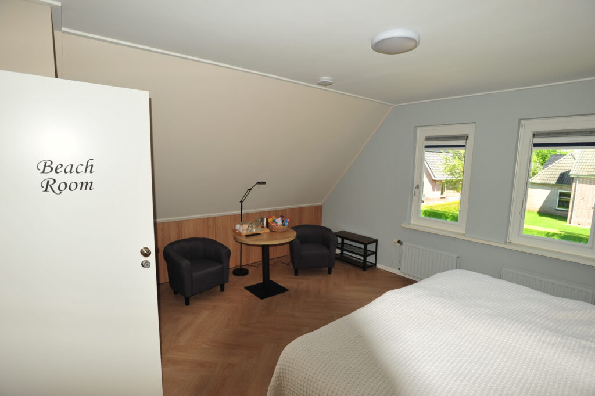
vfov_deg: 70.4
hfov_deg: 93.3
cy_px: 198
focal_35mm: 17
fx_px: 281
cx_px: 298
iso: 200
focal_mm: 17
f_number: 7.1
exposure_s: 1/60
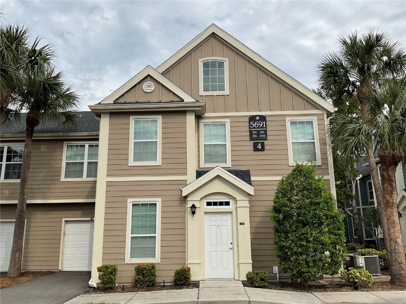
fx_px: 340
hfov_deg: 61.7
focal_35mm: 29
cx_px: 203
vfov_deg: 48.2
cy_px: 152
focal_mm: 3
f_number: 1.8
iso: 16
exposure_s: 1/1984
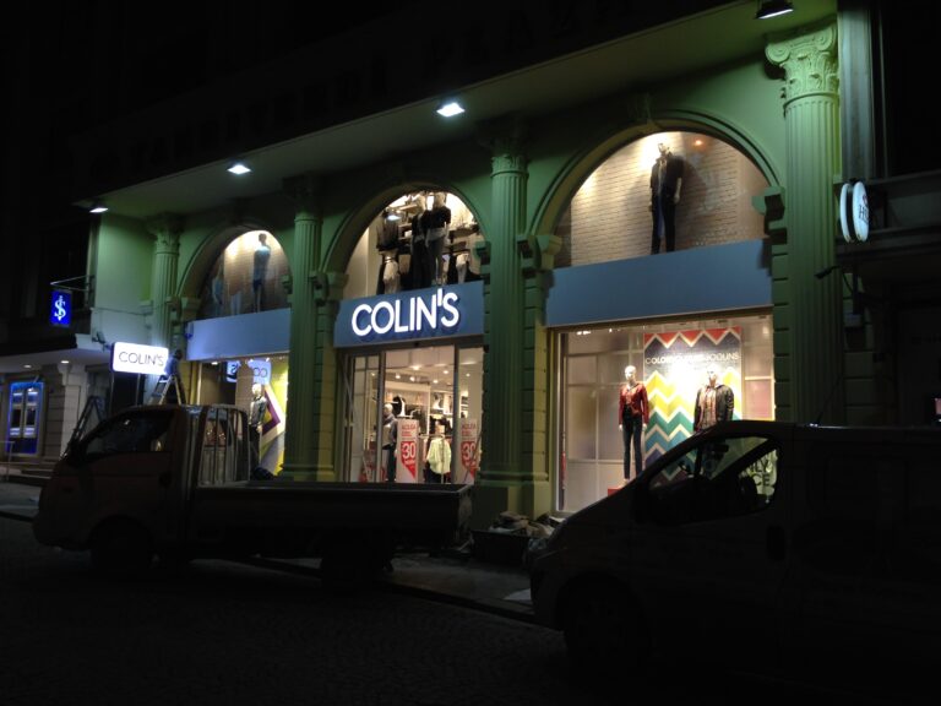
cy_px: 353
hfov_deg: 55.4
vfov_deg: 42.9
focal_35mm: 33
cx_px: 470
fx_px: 897
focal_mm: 4.12
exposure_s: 1/40
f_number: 2.4
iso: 50
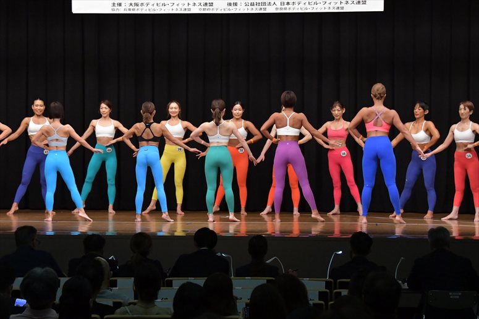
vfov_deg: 12.7
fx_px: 1436
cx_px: 240
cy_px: 160
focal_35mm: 108
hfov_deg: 18.9
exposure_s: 1/400
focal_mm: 72
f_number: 5.6
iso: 5000
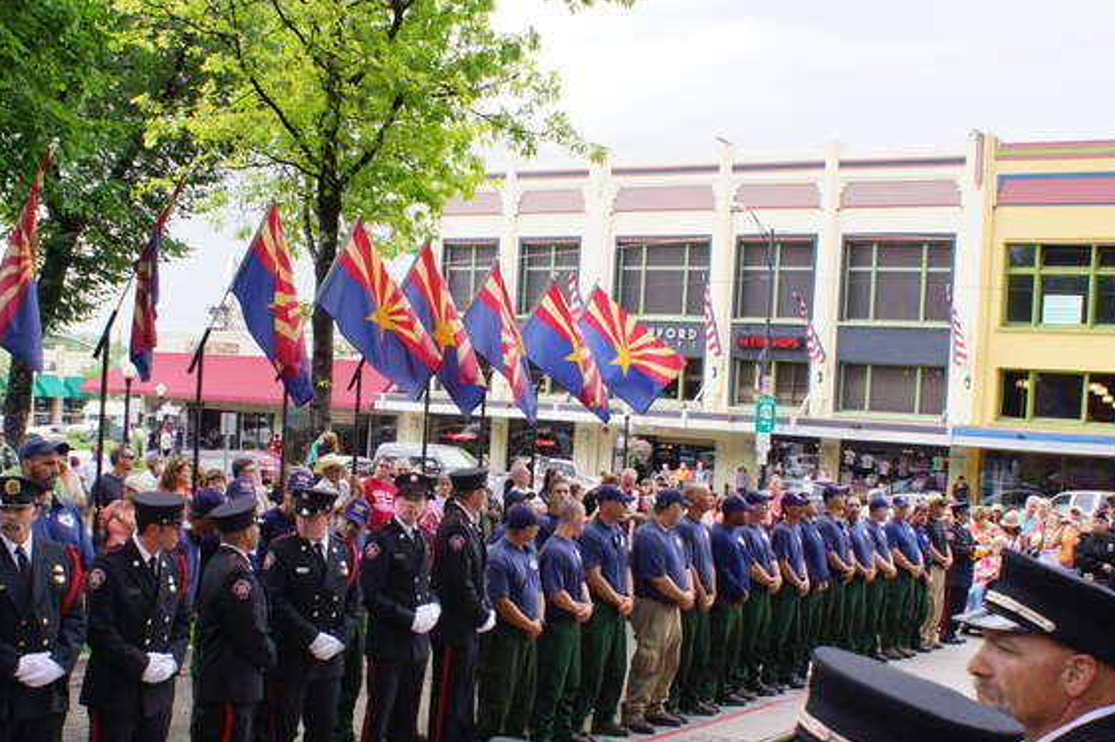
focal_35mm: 47
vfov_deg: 28.6
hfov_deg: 41.9
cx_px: 490
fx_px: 1455
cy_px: 433
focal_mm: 22
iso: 400
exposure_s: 1/320
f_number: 8
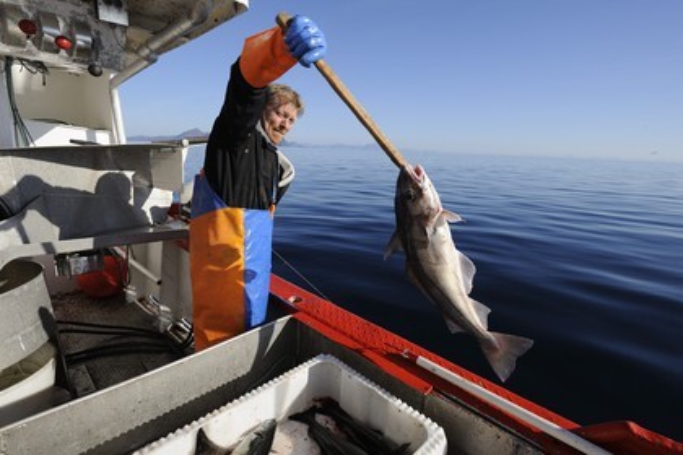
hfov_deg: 90.0
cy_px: 228
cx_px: 342
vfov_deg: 67.4
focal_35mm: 18
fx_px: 341
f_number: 14
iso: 200
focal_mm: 18
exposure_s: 1/200
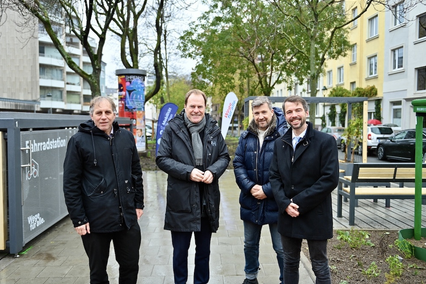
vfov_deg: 40.0
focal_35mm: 33
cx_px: 209
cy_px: 138
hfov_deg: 57.2
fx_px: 390
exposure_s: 1/125
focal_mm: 32
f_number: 2.8
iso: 125
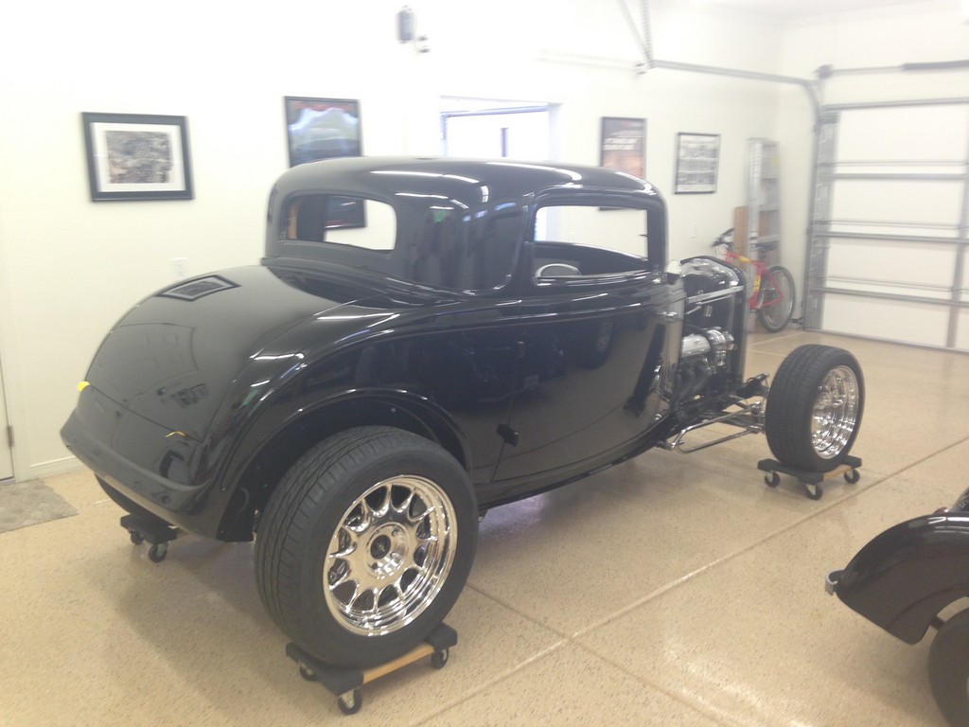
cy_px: 364
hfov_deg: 55.4
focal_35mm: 33
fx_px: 924
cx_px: 484
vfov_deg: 42.9
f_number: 2.4
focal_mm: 4.12
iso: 50
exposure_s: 1/20
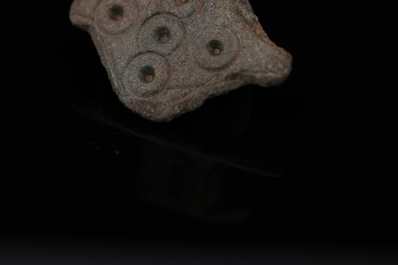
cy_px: -35
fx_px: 1194
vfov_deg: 12.4
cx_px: 139
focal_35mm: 108
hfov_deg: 18.9
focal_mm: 30
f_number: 5.6
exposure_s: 1/180
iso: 160
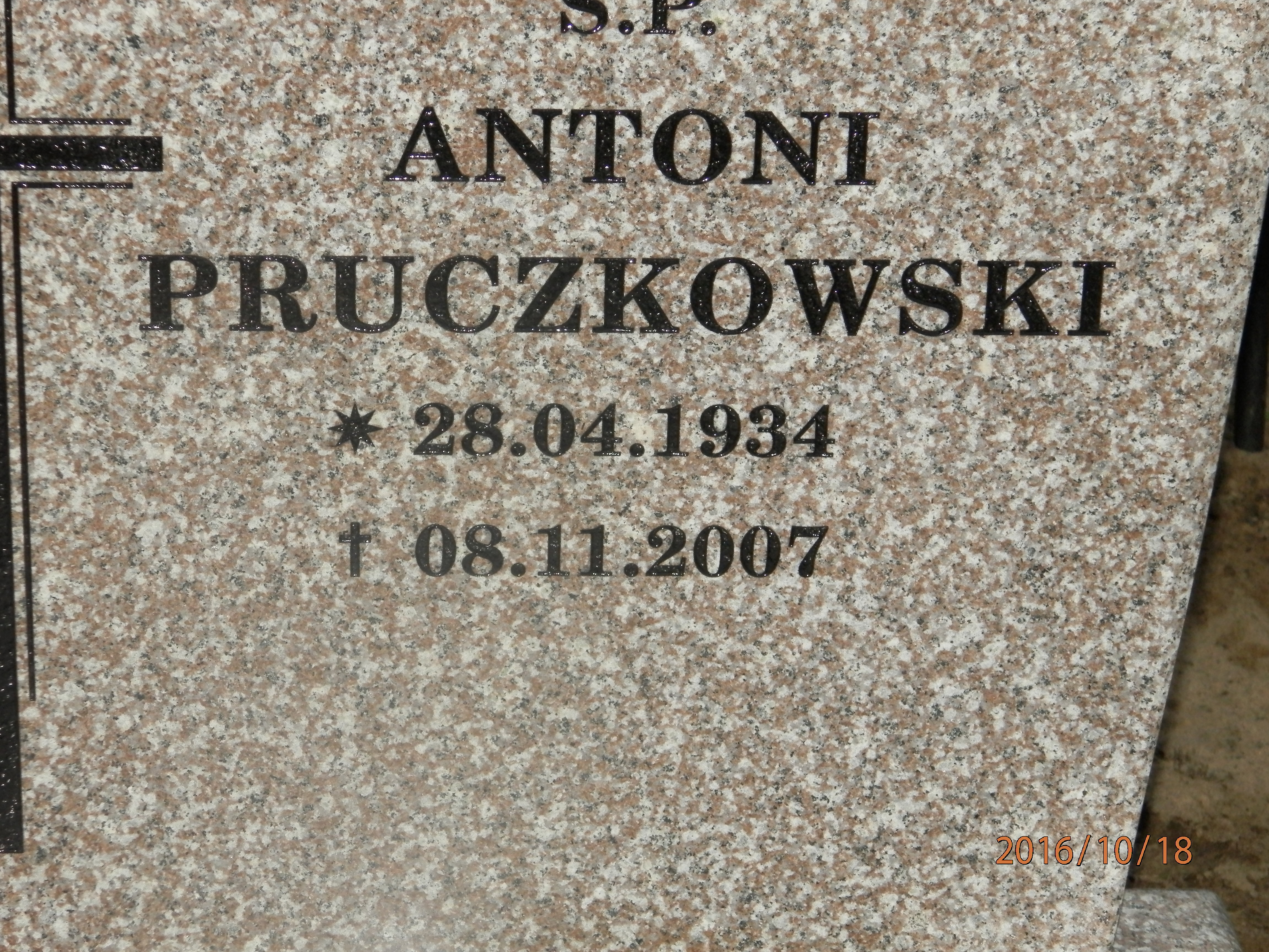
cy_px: 476
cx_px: 634
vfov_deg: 14.0
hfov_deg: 18.5
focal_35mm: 106
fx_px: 3886
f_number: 4.5
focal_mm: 19
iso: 200
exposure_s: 1/50
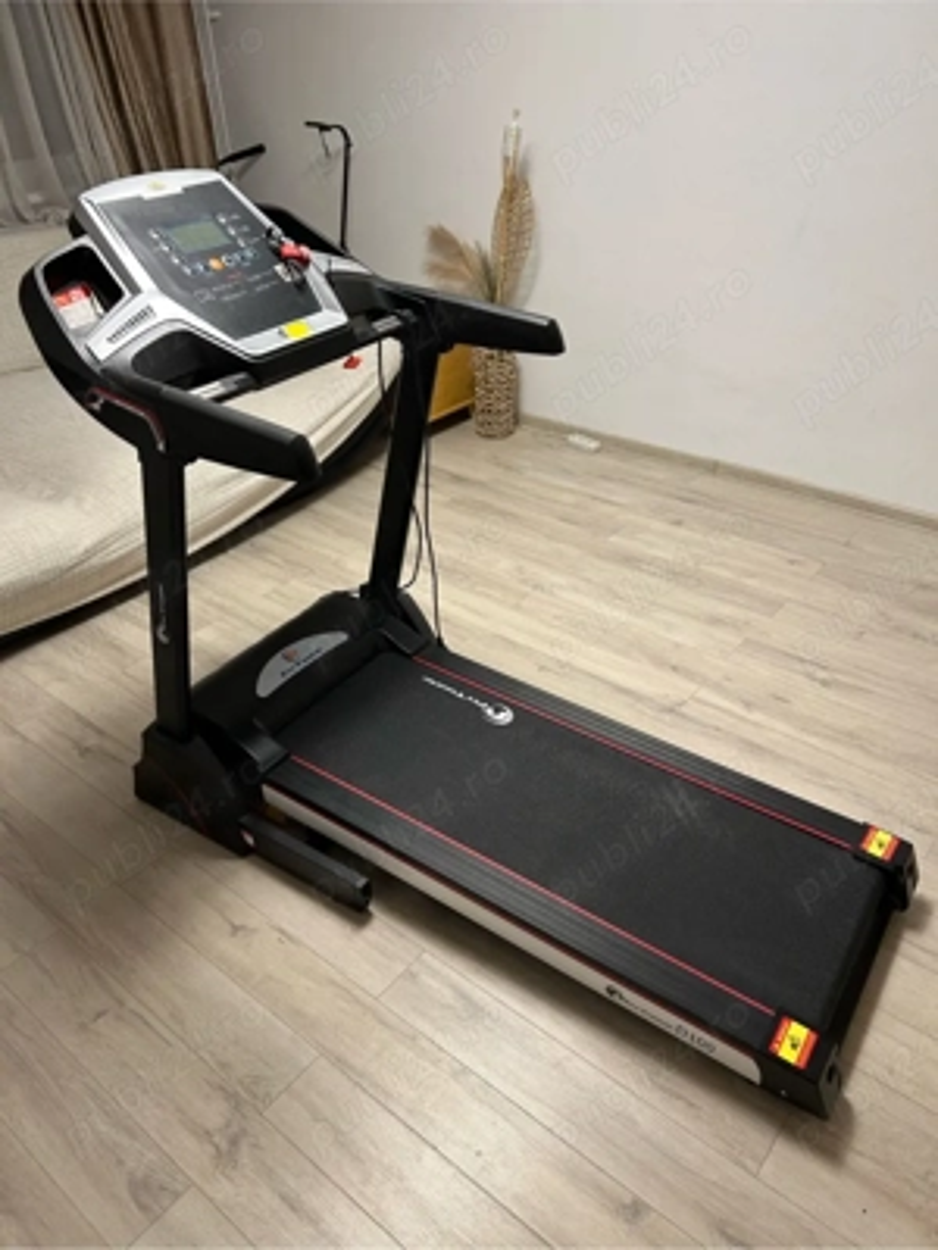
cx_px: 469
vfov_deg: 67.3
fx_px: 939
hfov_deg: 53.1
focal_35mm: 26
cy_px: 625
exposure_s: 1/50
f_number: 1.5
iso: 100
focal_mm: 5.7
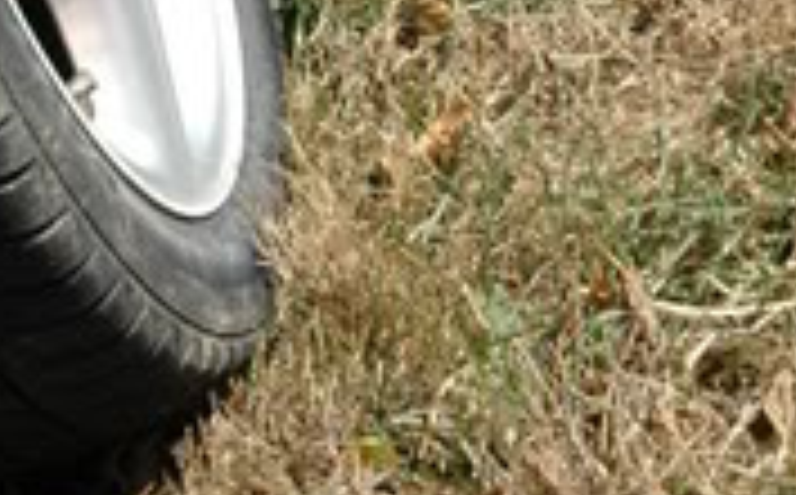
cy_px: -1246
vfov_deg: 5.0
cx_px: -58
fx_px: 5248
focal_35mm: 242
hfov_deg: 8.6
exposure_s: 1/320
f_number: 9
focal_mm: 35
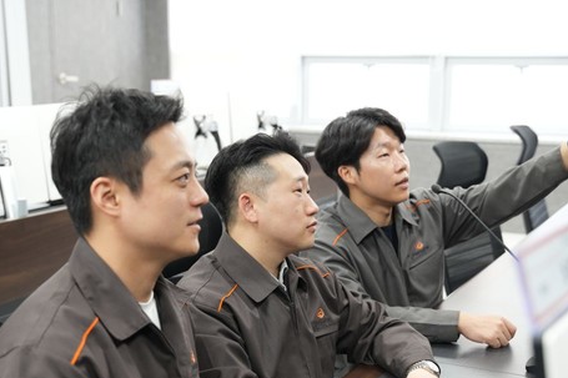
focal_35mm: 59
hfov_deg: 34.1
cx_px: 285
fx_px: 927
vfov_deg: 23.0
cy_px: 247
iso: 1250
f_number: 3.5
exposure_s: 1/125
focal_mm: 44.6
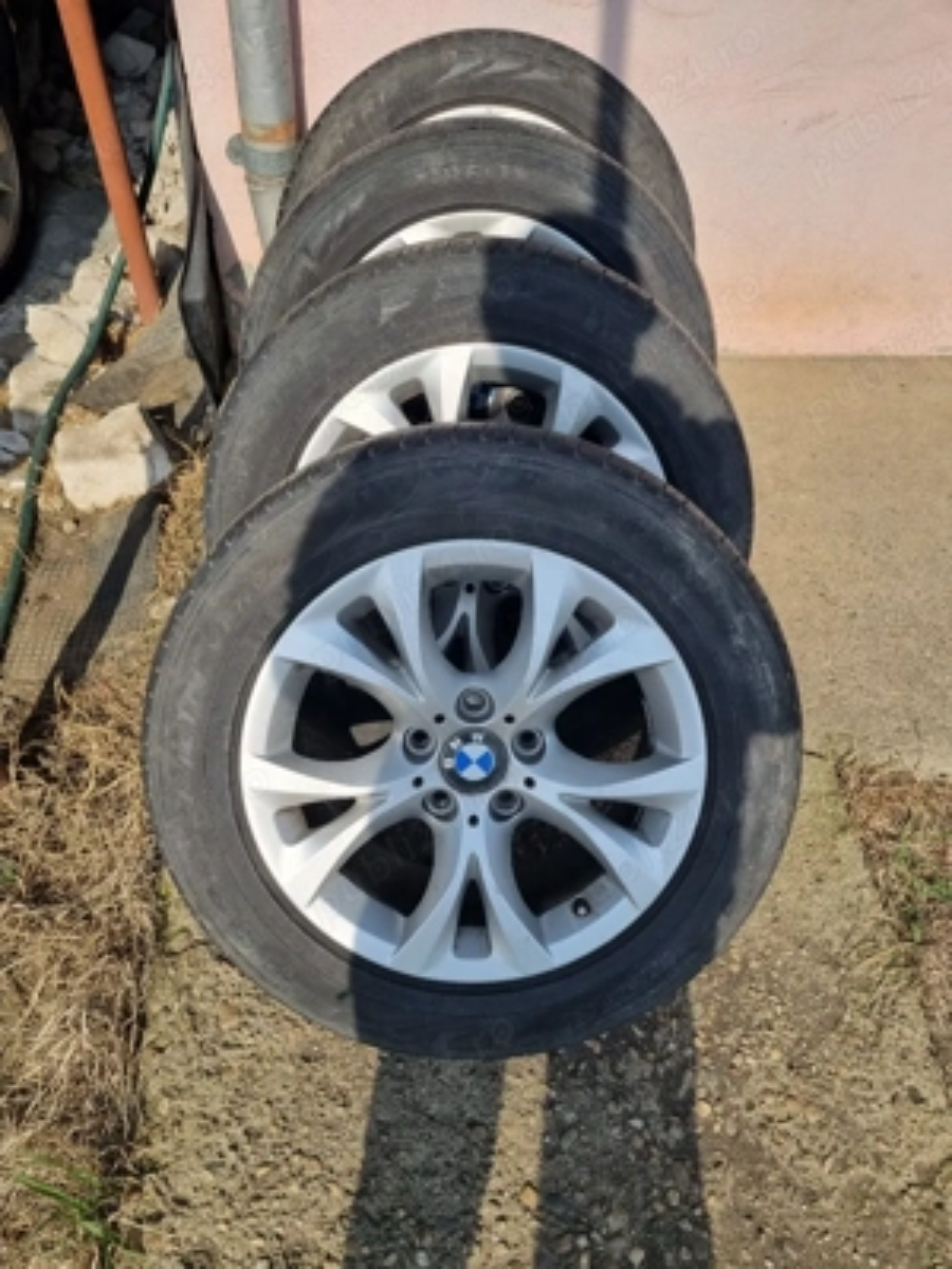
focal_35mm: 26
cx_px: 476
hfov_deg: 53.1
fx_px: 953
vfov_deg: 67.3
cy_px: 634
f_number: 1.8
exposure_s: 1/3333
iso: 50
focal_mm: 5.4
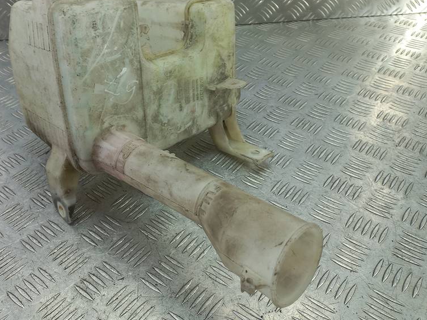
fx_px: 419
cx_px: 177
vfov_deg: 41.5
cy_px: 121
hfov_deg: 53.7
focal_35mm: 34
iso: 50
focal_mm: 4.6
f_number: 1.8
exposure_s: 1/50
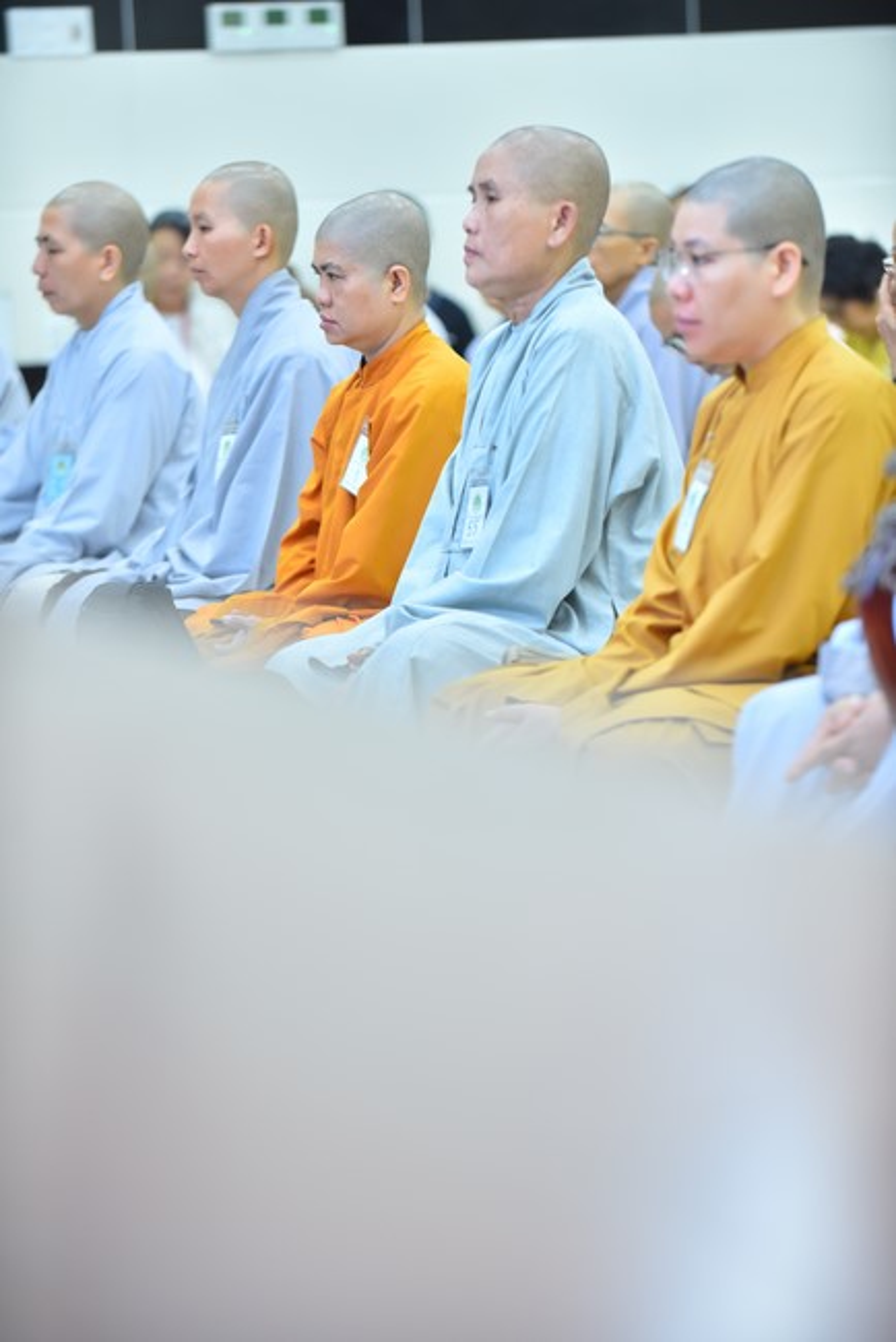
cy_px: 671
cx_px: 448
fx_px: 5221
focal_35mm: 140
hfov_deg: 9.8
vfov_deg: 14.6
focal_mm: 140
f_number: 2.8
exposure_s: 1/60
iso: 1000
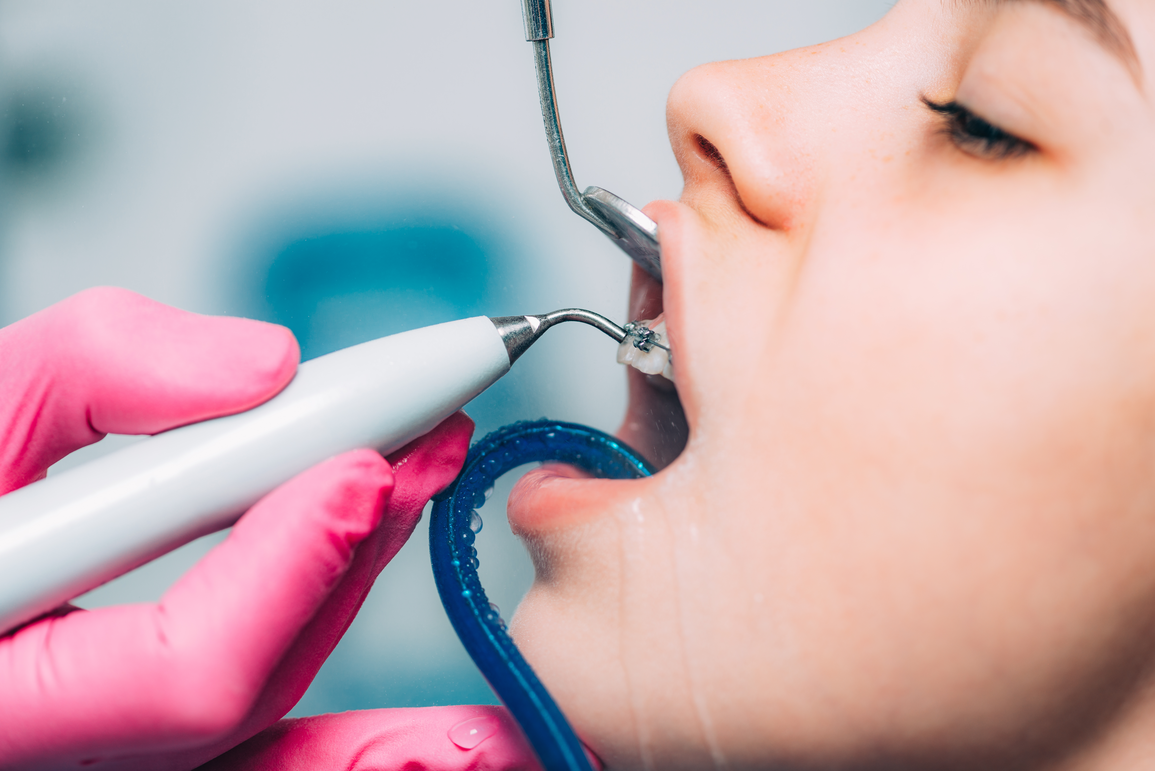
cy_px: 386
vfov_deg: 13.1
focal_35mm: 105
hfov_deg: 19.5
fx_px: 3370
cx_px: 578
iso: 100
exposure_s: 1/200
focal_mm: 105
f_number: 4.5
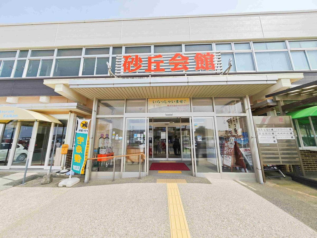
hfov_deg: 110.5
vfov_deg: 94.5
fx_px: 110
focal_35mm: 12
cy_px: 119
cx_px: 158
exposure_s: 1/2419
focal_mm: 2.03
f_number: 1.8
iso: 50
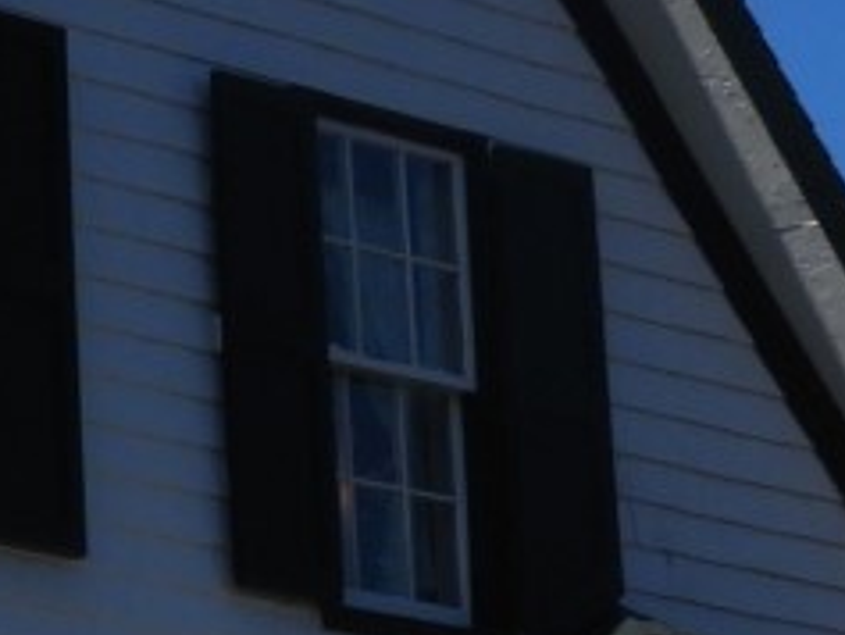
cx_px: -902
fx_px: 7425
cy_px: 410
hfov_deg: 6.3
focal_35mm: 304
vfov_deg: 4.9
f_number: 5
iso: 100
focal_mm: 9
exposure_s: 1/1600
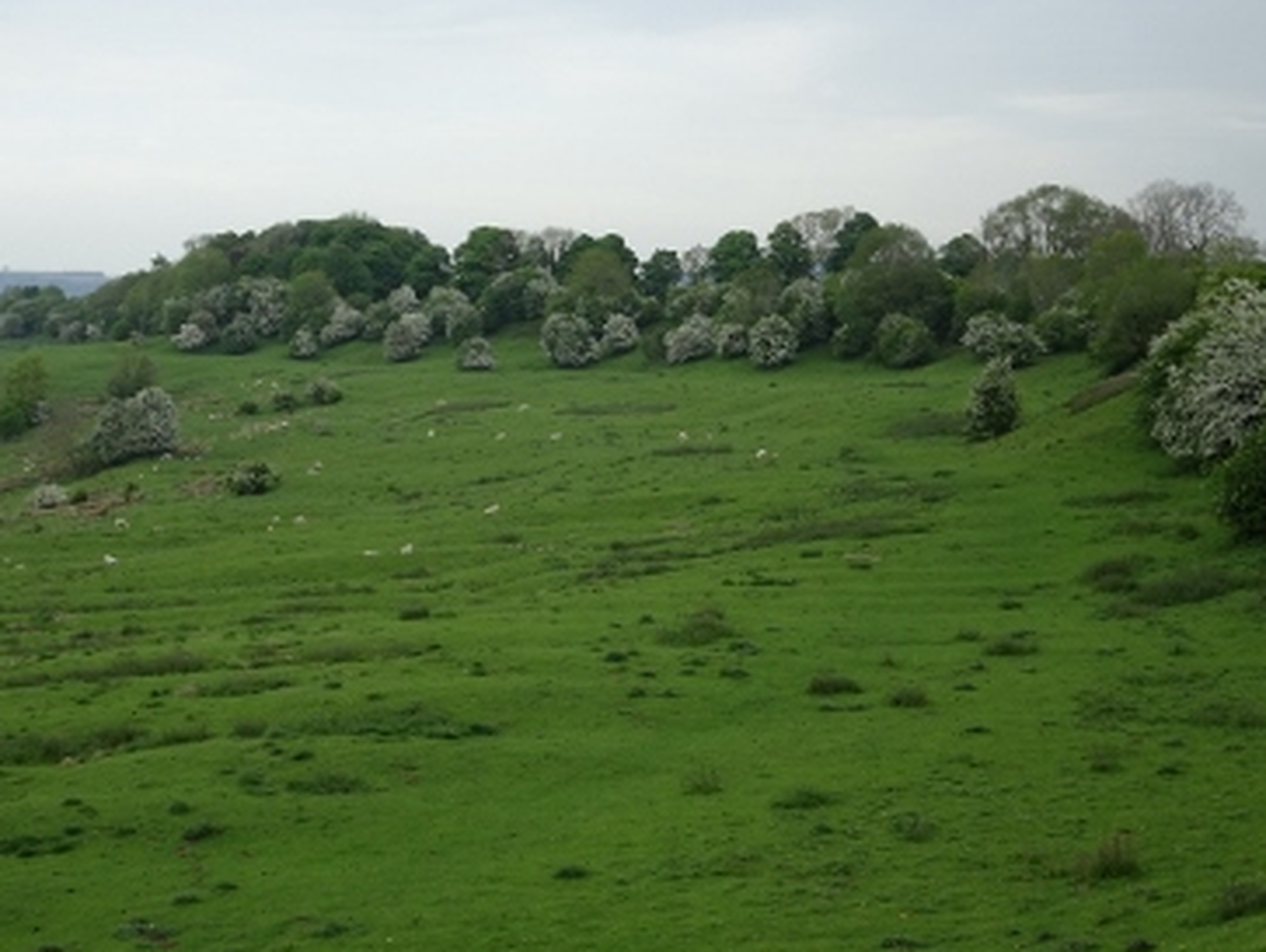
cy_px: 582
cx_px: 548
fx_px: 2270
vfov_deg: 23.6
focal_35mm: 62
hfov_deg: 31.1
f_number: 4.5
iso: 80
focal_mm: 8.51
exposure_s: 1/160
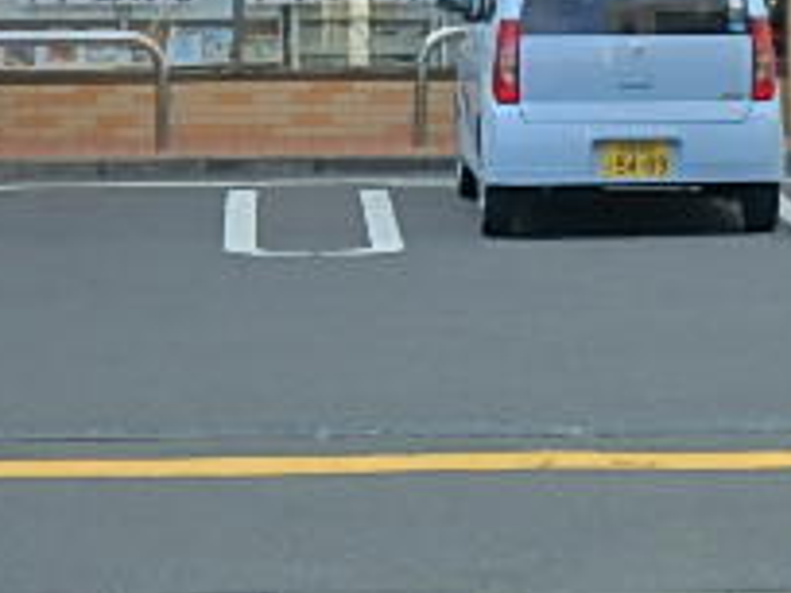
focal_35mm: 207
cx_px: 903
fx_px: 4730
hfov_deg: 9.5
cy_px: -155
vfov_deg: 7.1
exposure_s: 1/320
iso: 125
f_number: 5.1
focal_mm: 11.7
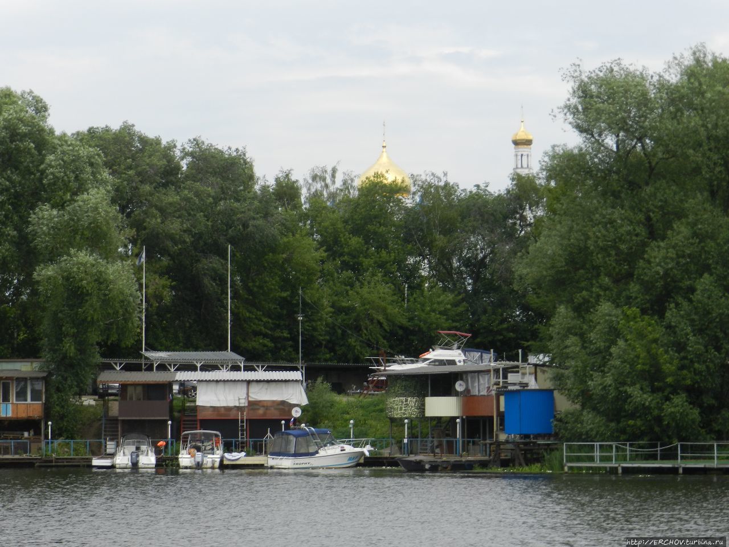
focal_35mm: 115
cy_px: 274
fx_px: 2422
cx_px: 364
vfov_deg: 12.9
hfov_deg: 17.1
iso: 160
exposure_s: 1/640
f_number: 4.8
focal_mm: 20.5
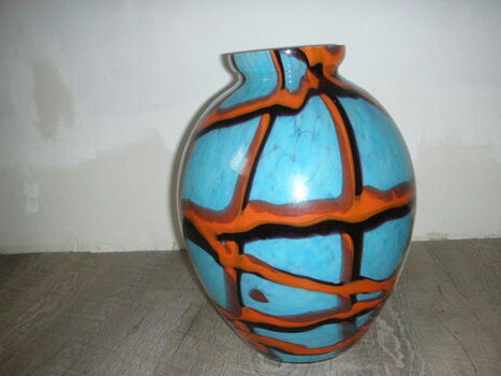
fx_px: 521
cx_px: 250
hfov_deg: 51.4
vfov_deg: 39.6
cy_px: 192
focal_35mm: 36
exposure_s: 1/60.1
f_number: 3
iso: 400
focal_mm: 5.8
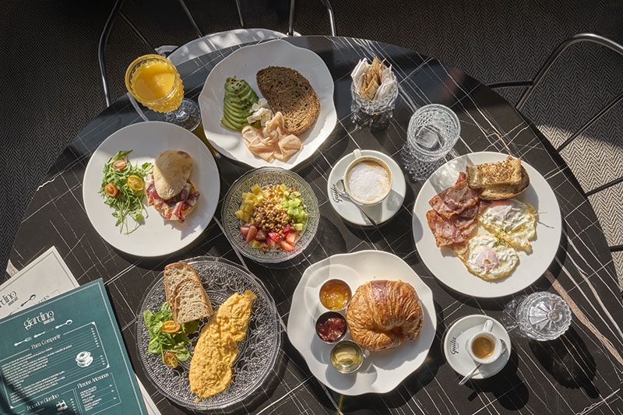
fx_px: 502
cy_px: 208
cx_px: 312
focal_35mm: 29
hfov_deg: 63.7
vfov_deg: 44.9
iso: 200
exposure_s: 1/100
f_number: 16
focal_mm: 29
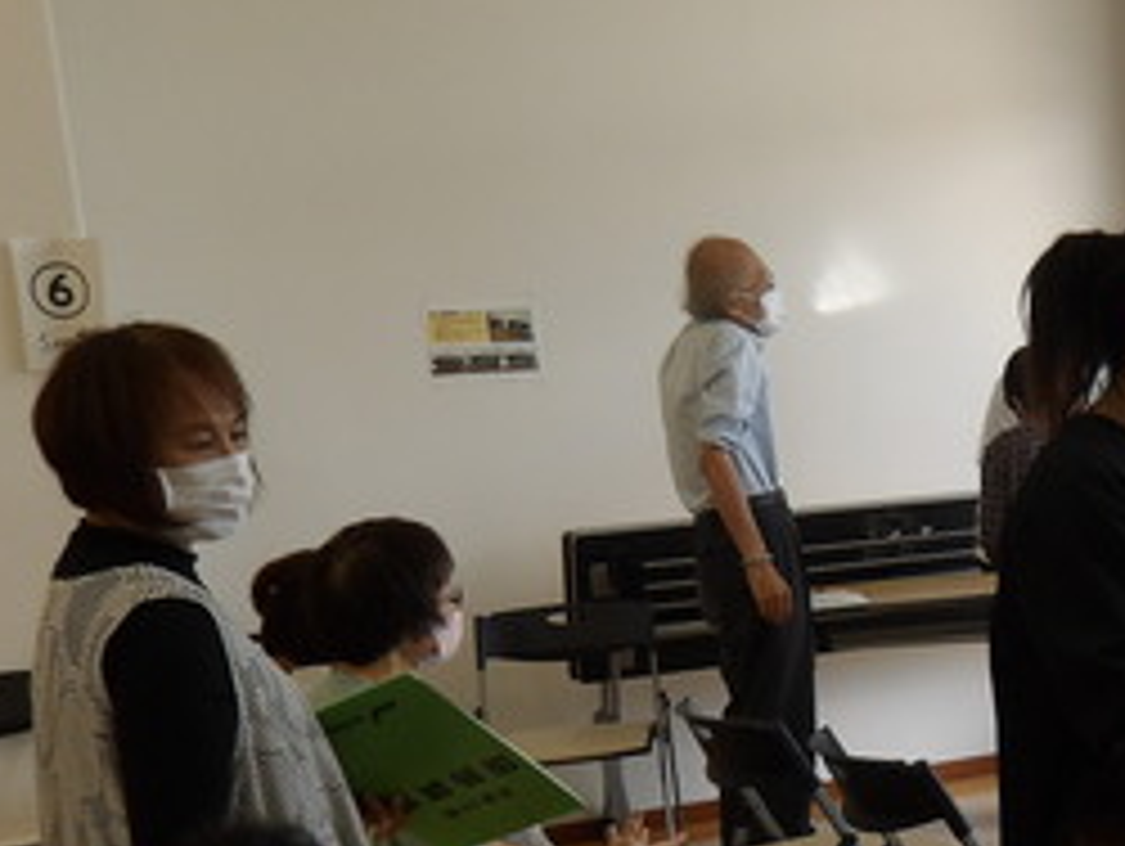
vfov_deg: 20.9
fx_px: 2245
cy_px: 742
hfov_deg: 25.1
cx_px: 1386
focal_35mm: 69
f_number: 3
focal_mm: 4.9
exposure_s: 1/137
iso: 100
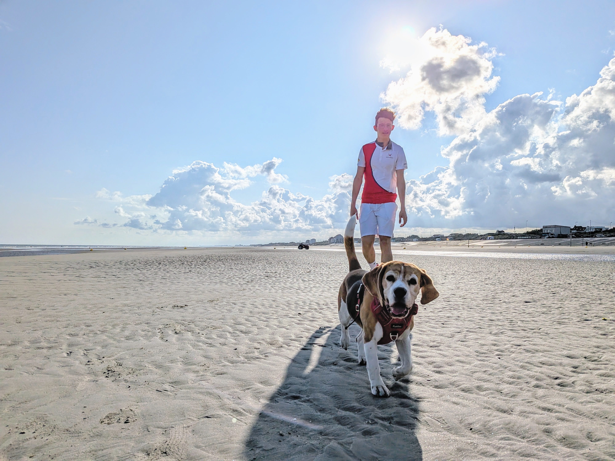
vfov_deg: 56.8
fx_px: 426
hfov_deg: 71.6
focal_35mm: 24
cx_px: 308
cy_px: 230
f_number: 1.7
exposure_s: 1/19231
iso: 49
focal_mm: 4.53
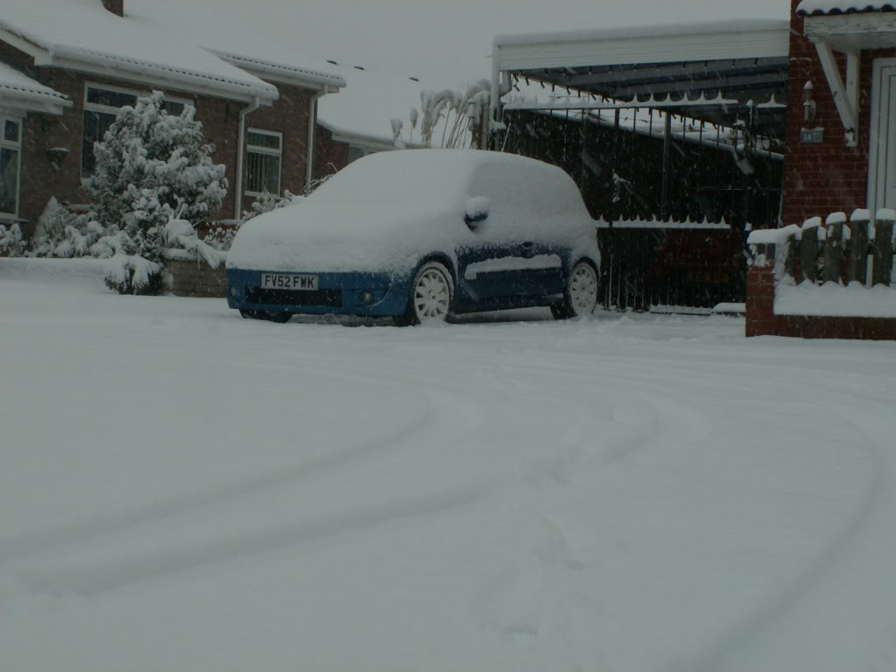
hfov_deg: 26.0
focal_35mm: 75
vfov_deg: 19.6
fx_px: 1941
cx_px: 448
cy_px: 336
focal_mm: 12.53
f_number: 8
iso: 50
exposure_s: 1/100
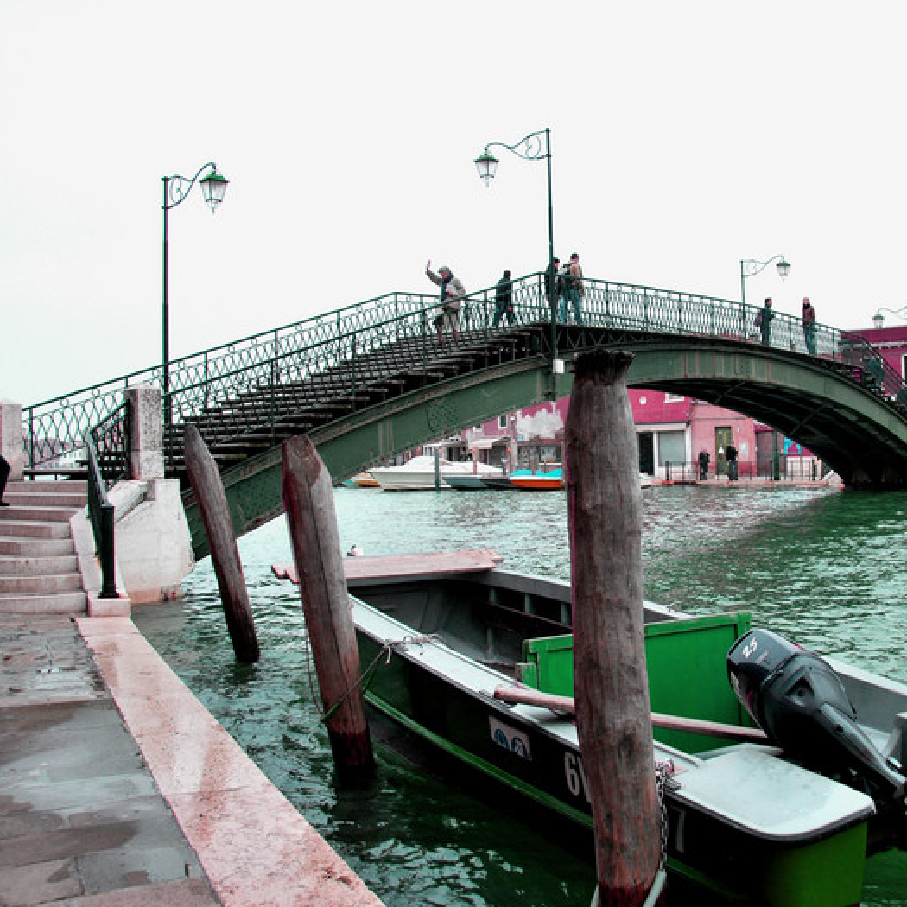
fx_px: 1038
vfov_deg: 47.2
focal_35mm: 35
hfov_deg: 46.7
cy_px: 454
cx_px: 584
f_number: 4.5
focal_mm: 18
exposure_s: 1/1000
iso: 400
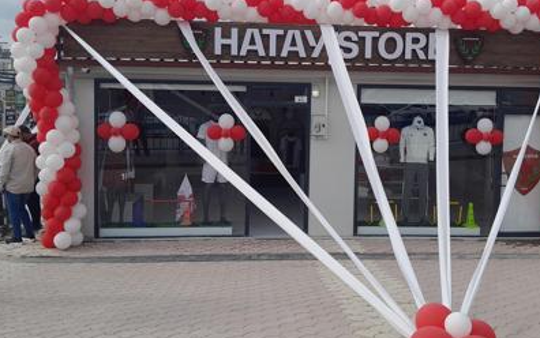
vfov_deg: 33.6
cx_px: 300
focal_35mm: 38
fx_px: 560
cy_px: 146
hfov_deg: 51.4
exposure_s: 1/655
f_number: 1.8
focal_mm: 3.98
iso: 40
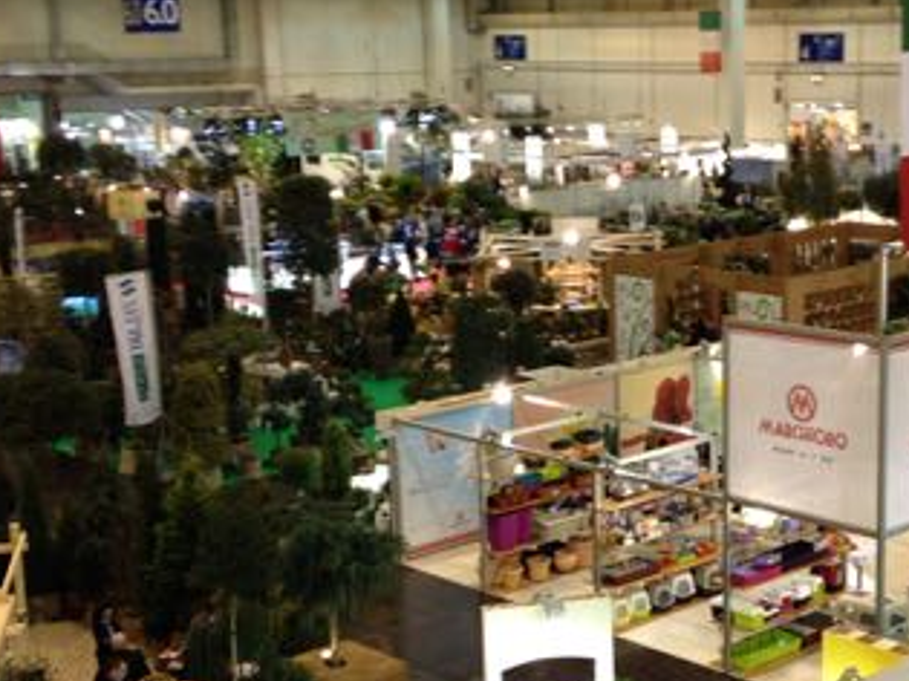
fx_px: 1759
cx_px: 652
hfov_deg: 28.7
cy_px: 381
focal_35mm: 67
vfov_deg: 21.9
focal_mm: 4.12
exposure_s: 1/20
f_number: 2.4
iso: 80
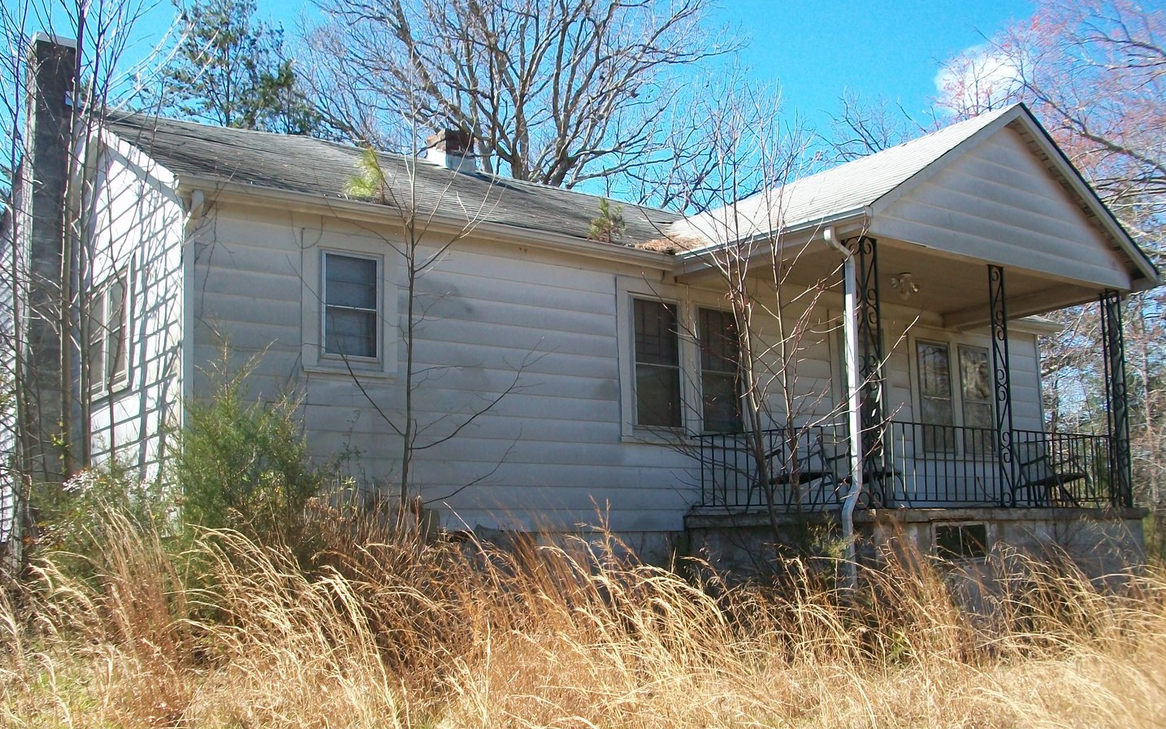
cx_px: 582
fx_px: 1208
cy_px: 399
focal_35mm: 38
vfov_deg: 33.6
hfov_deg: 51.5
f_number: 2.8
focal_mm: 5.7
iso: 80
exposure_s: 1/500
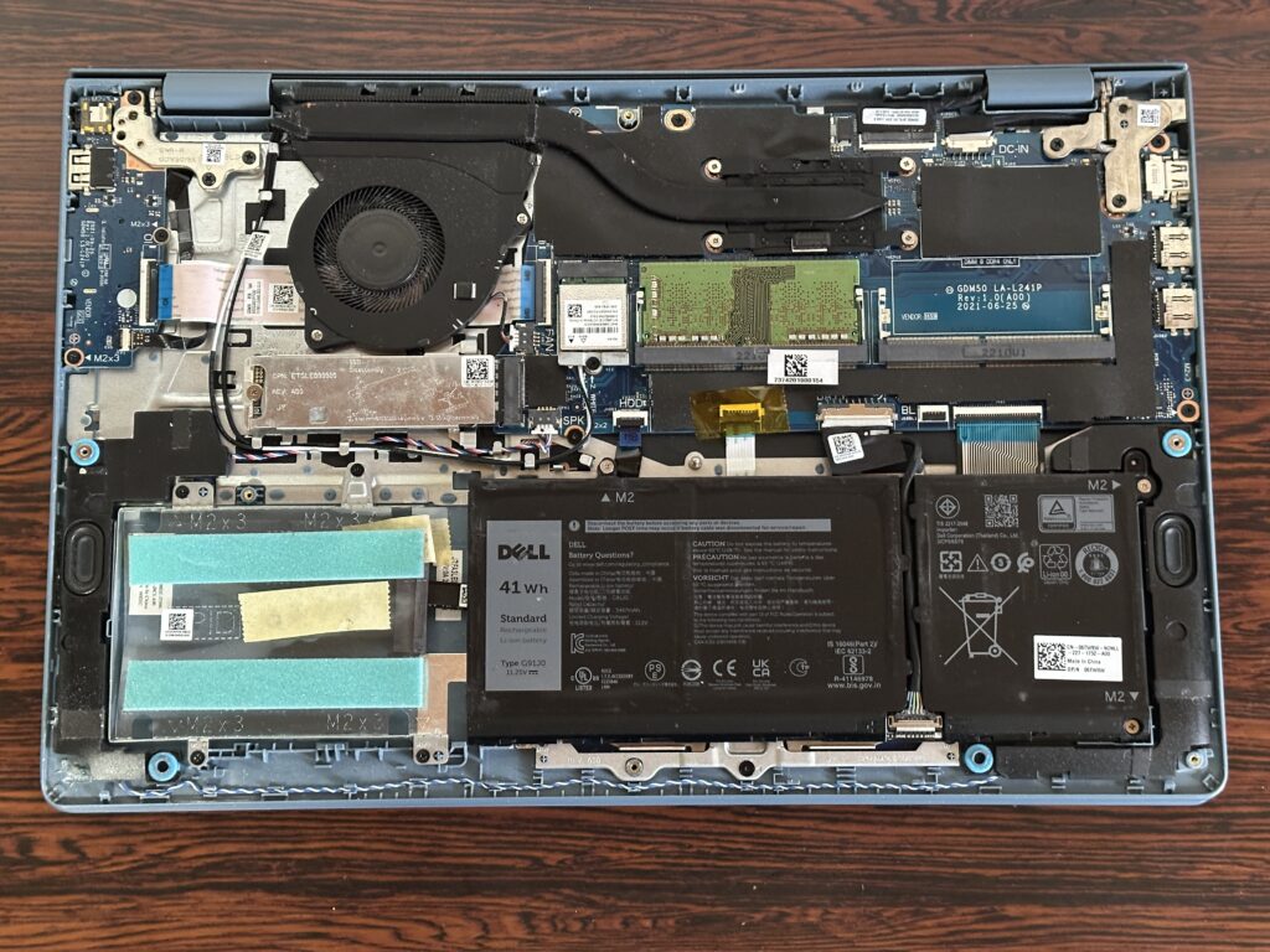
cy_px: 476
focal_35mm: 48
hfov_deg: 39.7
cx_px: 635
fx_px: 1761
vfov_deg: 30.3
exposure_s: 1/25
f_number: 1.78
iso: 500
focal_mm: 6.86
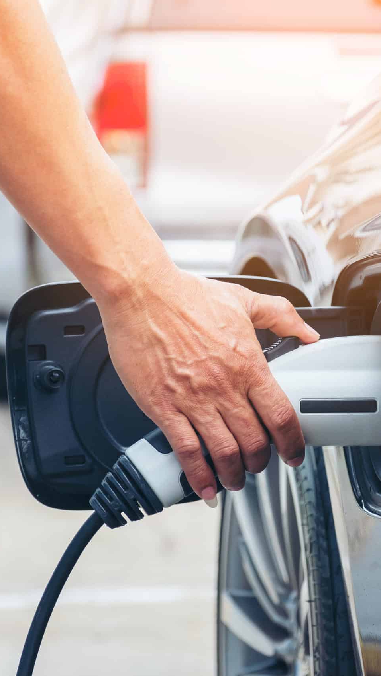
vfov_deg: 16.4
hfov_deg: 9.2
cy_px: 337
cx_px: 347
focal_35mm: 131
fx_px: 2352
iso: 400
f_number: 2.8
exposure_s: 1/400
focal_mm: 55
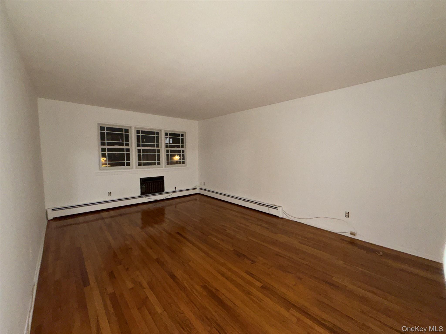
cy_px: 167
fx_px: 180
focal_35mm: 14
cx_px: 223
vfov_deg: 85.7
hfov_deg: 102.1
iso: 500
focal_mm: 2.22
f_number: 2.2
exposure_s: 1/24
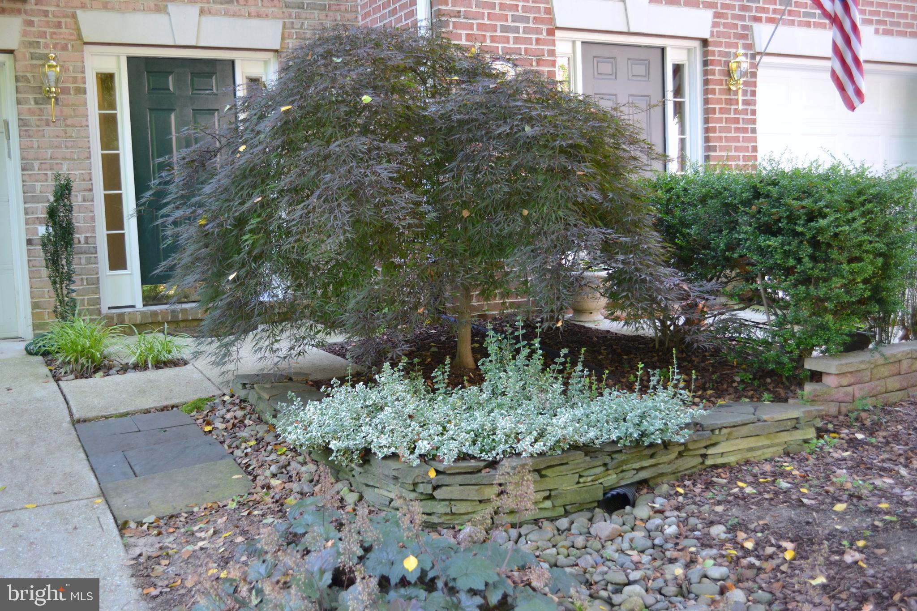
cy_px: 306
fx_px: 917
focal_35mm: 36
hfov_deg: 53.1
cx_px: 458
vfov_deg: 36.9
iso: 400
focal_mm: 24
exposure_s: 1/60
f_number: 4
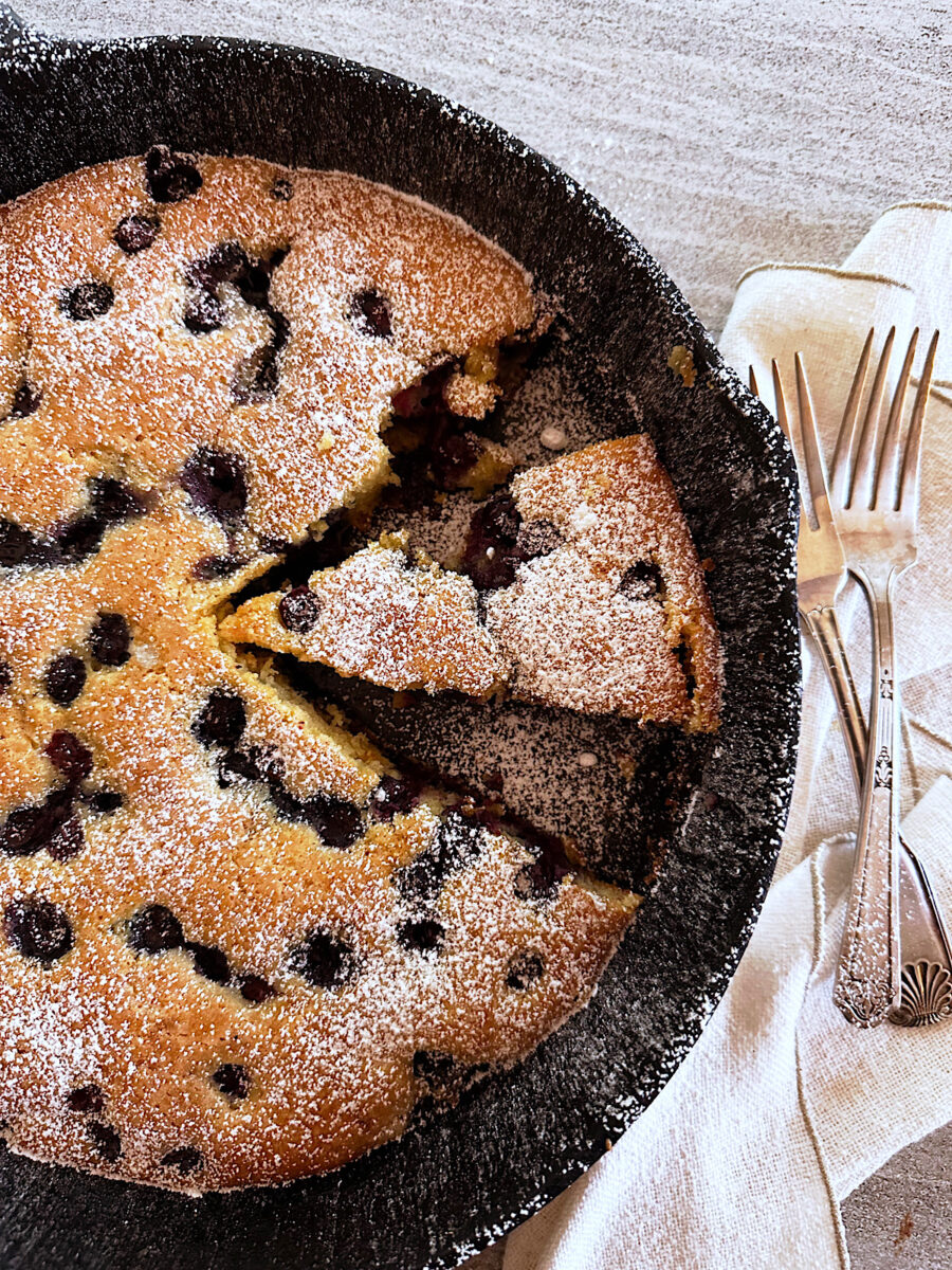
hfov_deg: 56.8
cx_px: 476
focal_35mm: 24
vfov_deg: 71.6
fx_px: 880
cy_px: 635
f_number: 1.78
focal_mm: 6.86
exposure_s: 1/30
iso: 1000
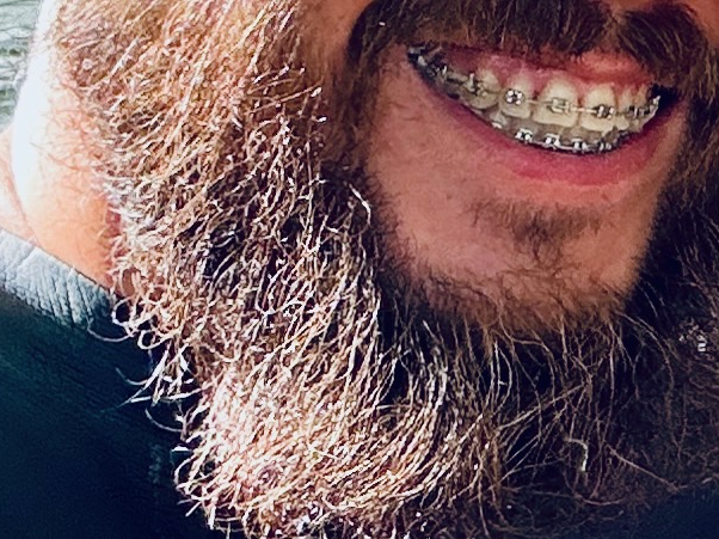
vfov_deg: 9.5
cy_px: -146
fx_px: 3197
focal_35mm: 154
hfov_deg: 11.2
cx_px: 1585
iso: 25
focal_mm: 2.69
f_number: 1.9
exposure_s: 1/149
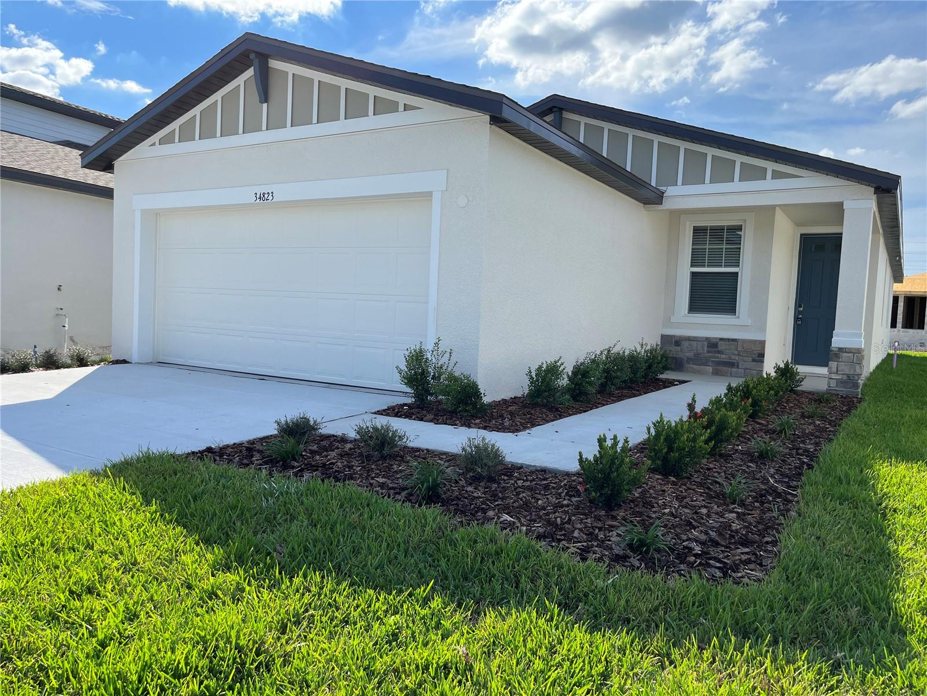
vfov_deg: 53.1
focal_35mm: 26
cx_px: 464
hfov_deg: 67.3
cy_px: 348
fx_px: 696
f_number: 1.6
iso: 50
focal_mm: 5.1
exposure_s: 1/3215
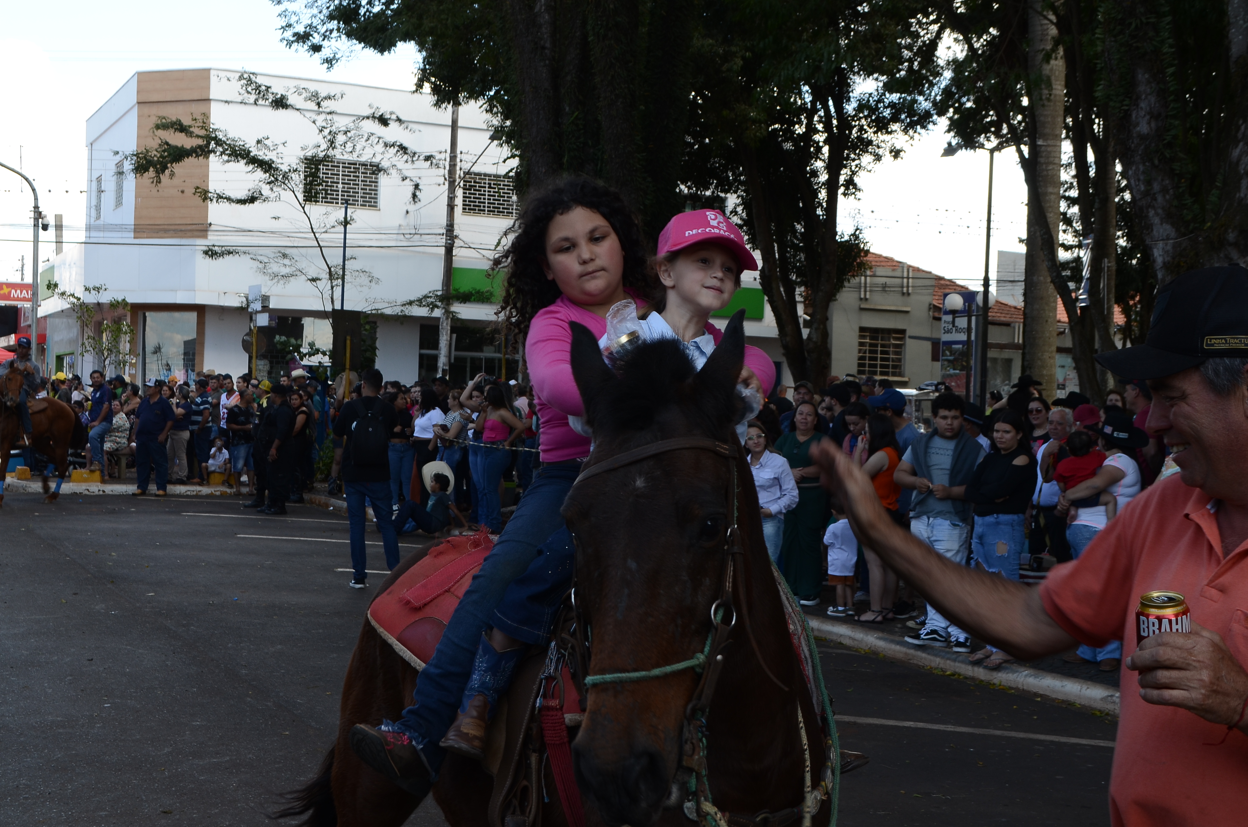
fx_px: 1661
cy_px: 414
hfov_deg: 41.2
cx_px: 624
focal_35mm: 48
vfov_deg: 28.0
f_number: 10
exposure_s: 1/60
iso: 200
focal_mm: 32
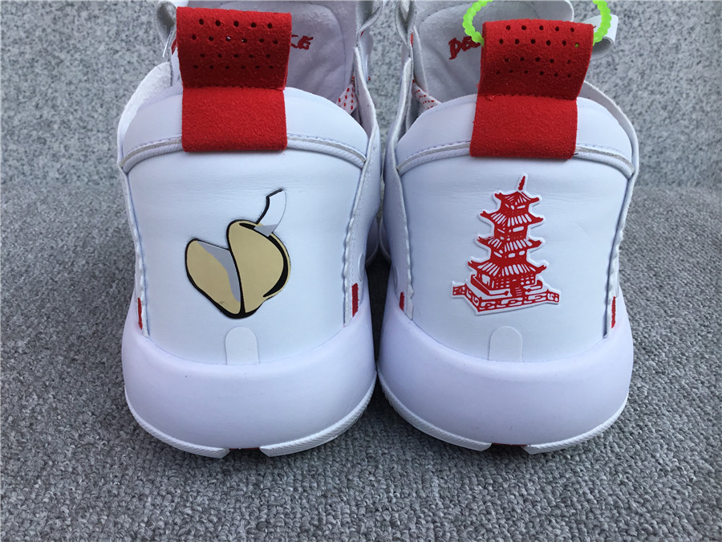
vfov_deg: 45.4
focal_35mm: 31
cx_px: 361
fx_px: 647
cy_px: 271
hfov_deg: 58.4
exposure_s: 1/443
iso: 25
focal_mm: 3.3
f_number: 2.4
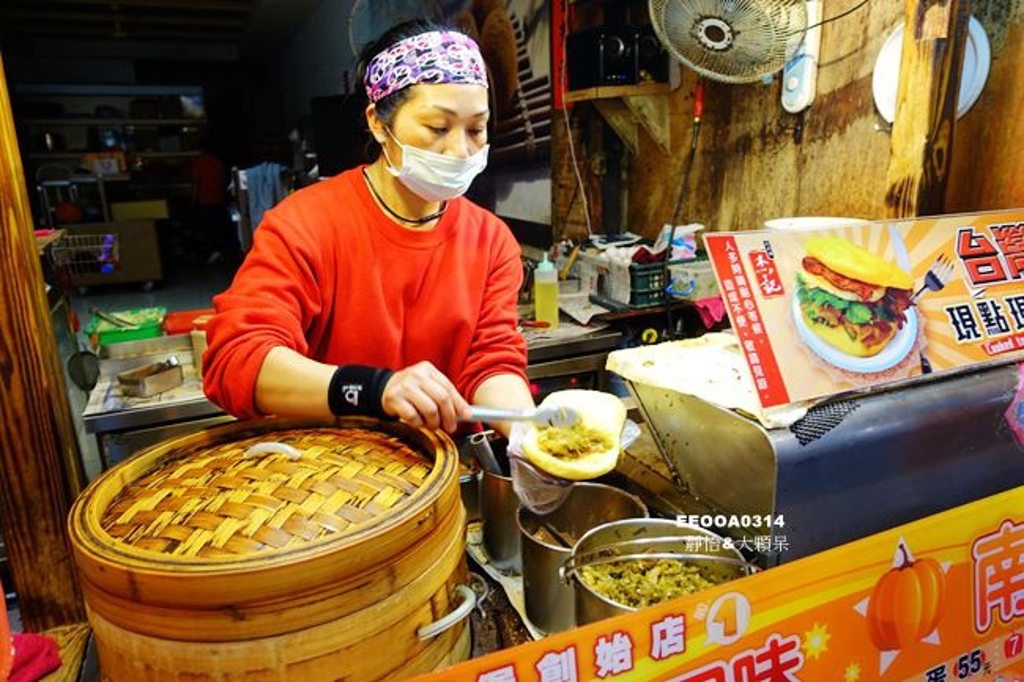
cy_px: 341
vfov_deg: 53.1
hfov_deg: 73.8
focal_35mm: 24
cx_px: 512
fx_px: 682
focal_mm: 8.8
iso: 125
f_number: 2
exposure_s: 1/30
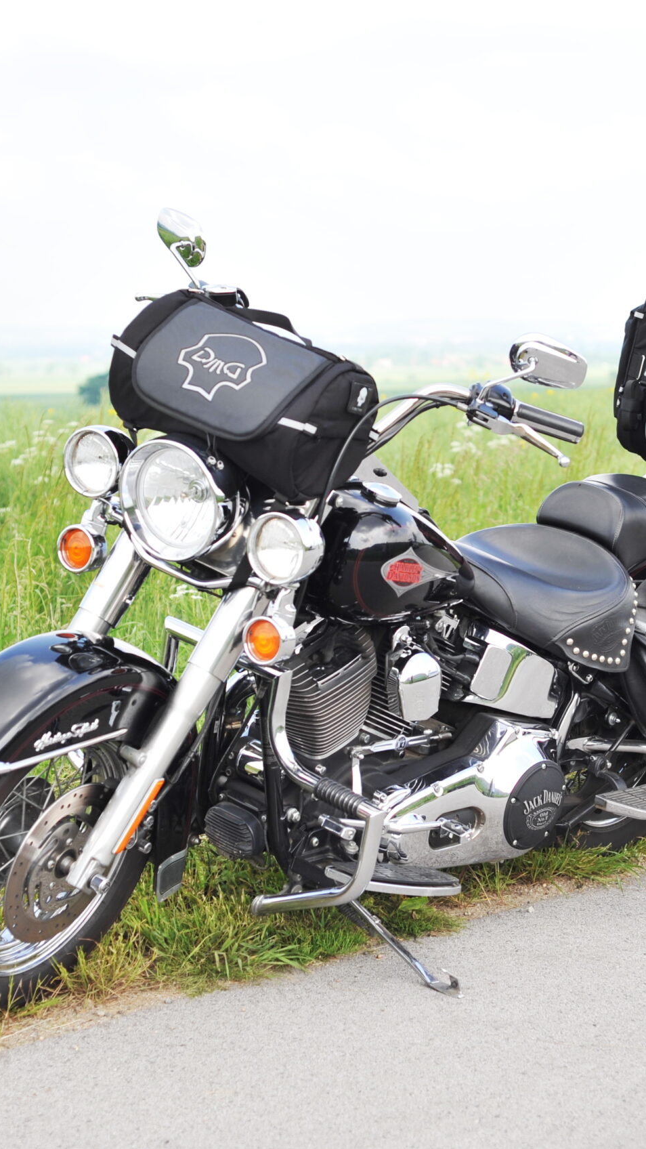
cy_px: 573
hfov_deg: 15.3
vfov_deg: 26.8
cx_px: 408
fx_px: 2406
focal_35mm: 79
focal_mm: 50
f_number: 3.5
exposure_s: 1/800
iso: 200
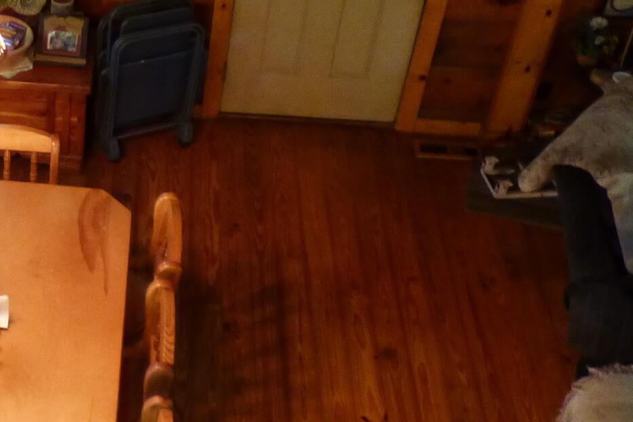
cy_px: 199
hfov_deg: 28.4
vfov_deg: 20.3
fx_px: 1178
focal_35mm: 67
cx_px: 18
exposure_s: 1/8
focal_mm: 3.58
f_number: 2.8
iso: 400
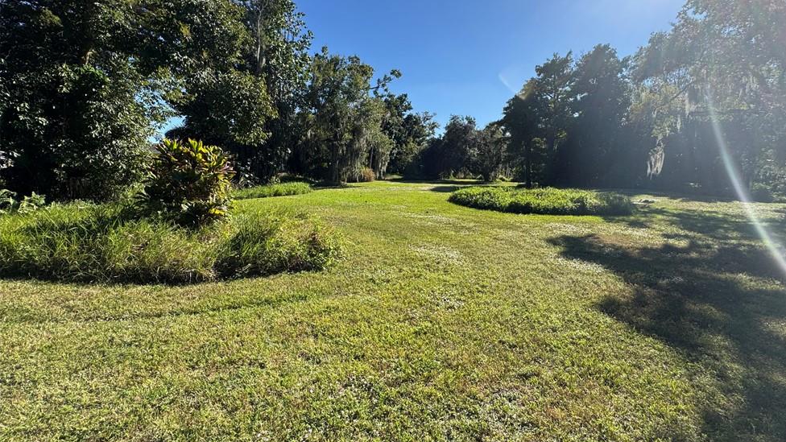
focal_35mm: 16
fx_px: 333
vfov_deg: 66.8
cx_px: 412
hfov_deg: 99.3
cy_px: 192
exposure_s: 1/1277
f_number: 2.2
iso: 50
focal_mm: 2.22
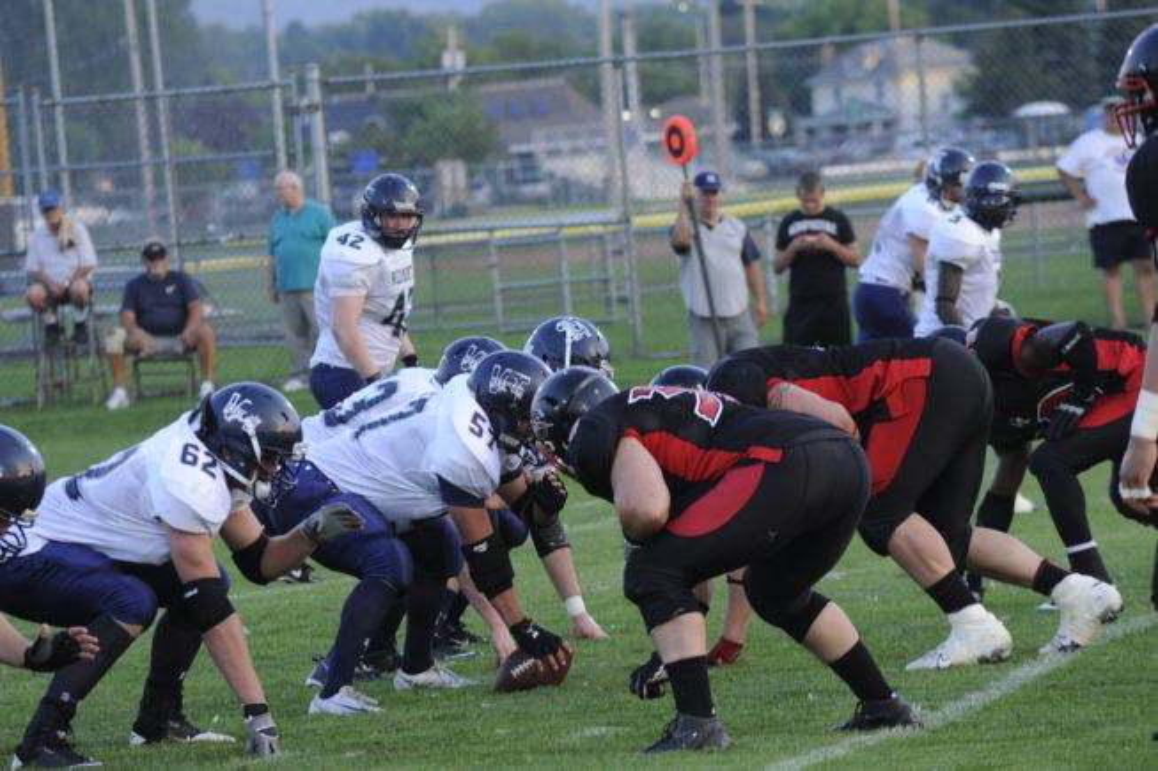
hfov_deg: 8.2
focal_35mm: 250
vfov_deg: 5.5
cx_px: 579
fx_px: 8039
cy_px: 386
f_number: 8
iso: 1250
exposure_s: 1/320
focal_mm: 250
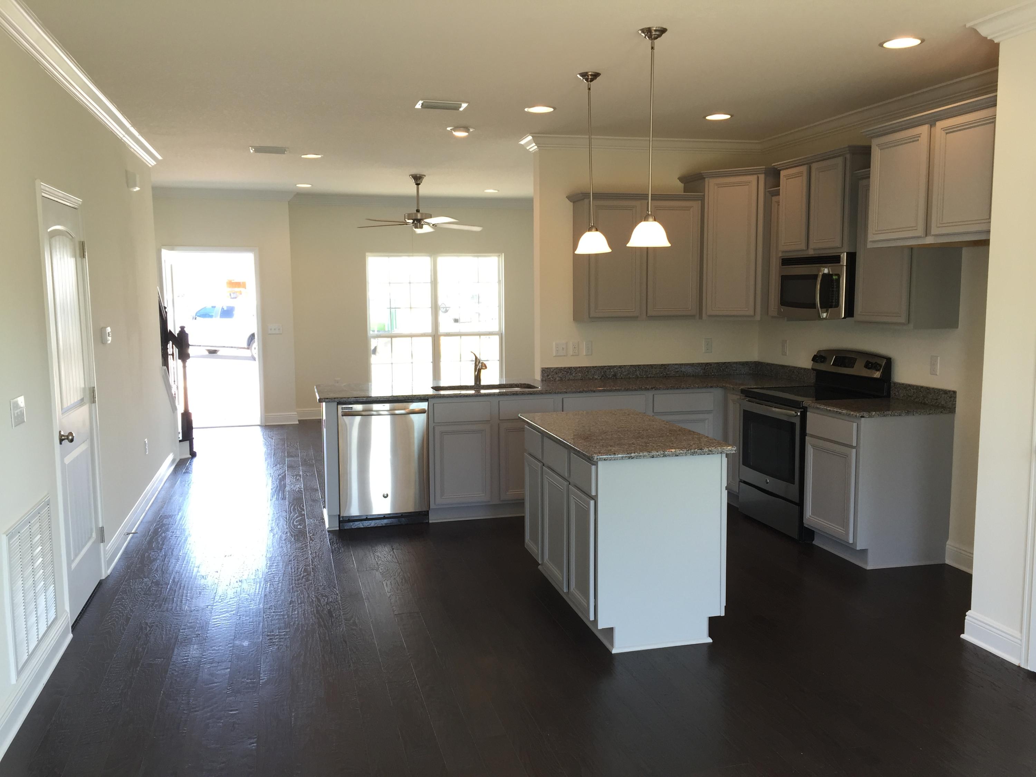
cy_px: 388
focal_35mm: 29
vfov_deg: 48.2
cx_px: 518
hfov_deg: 61.7
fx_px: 868
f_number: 2.2
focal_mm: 4.15
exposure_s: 1/50
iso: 40
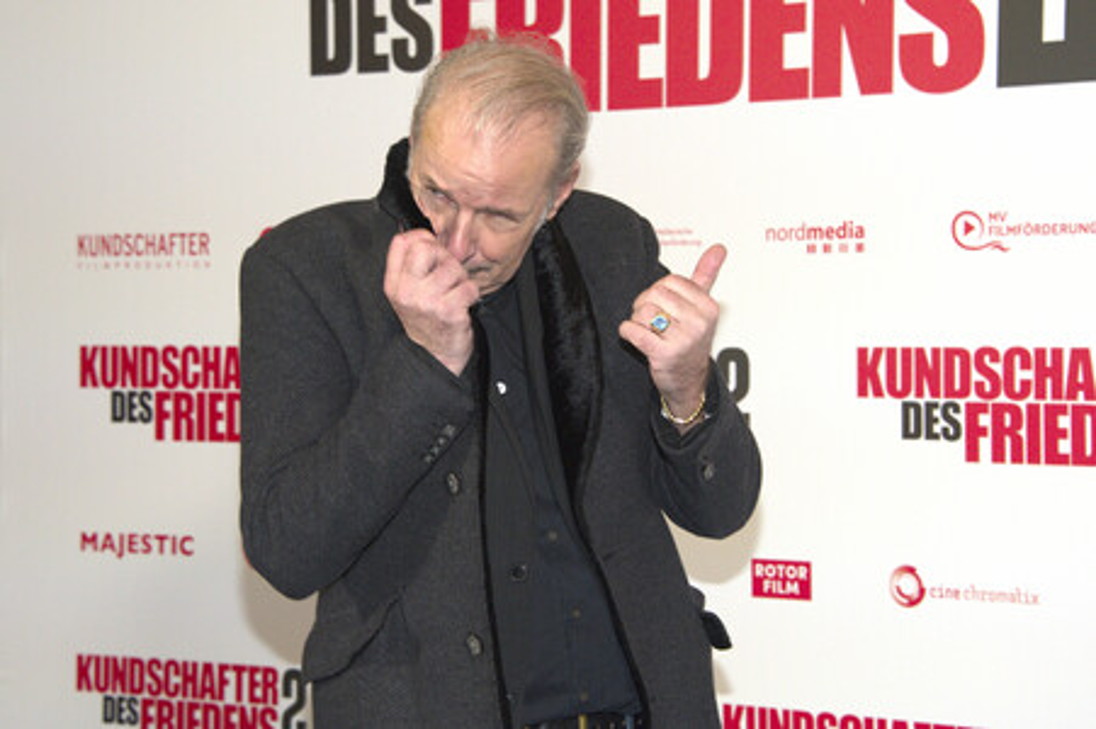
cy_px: 364
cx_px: 548
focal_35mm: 85
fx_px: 2586
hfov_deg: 23.9
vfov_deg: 16.0
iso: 1600
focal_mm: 85
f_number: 6.3
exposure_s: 1/125
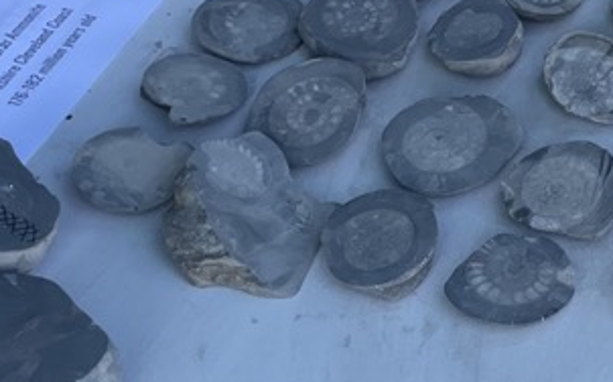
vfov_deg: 11.2
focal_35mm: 117
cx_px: 595
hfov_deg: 17.5
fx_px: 1952
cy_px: 136
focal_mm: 4.2
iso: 32
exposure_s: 1/698
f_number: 1.6
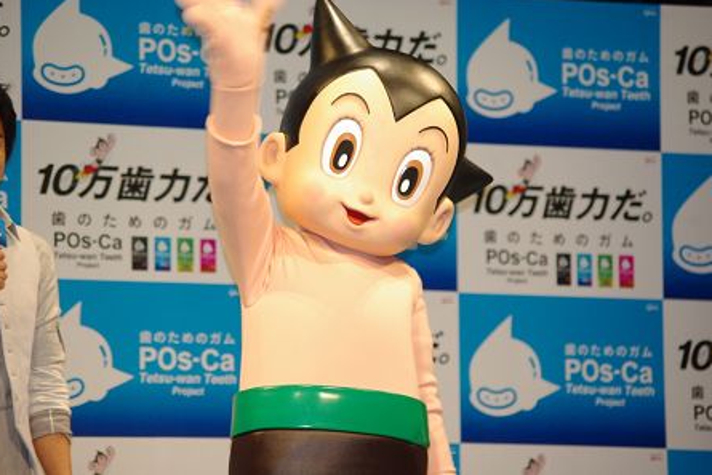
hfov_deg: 10.9
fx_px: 3739
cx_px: 355
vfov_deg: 7.3
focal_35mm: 189
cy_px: 237
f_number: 4.5
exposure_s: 1/125
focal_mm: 125
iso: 800
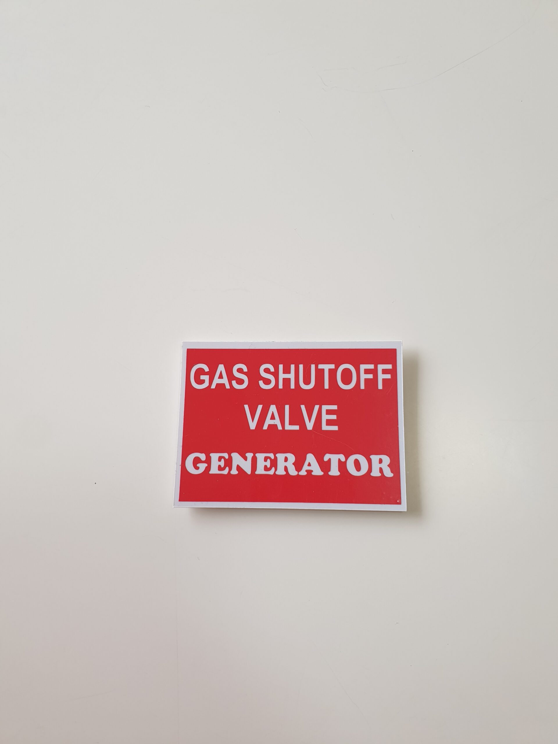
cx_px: 279
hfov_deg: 53.1
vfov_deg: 67.3
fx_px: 559
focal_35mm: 26
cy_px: 372
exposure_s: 1/50
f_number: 2.4
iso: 80
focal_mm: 4.3
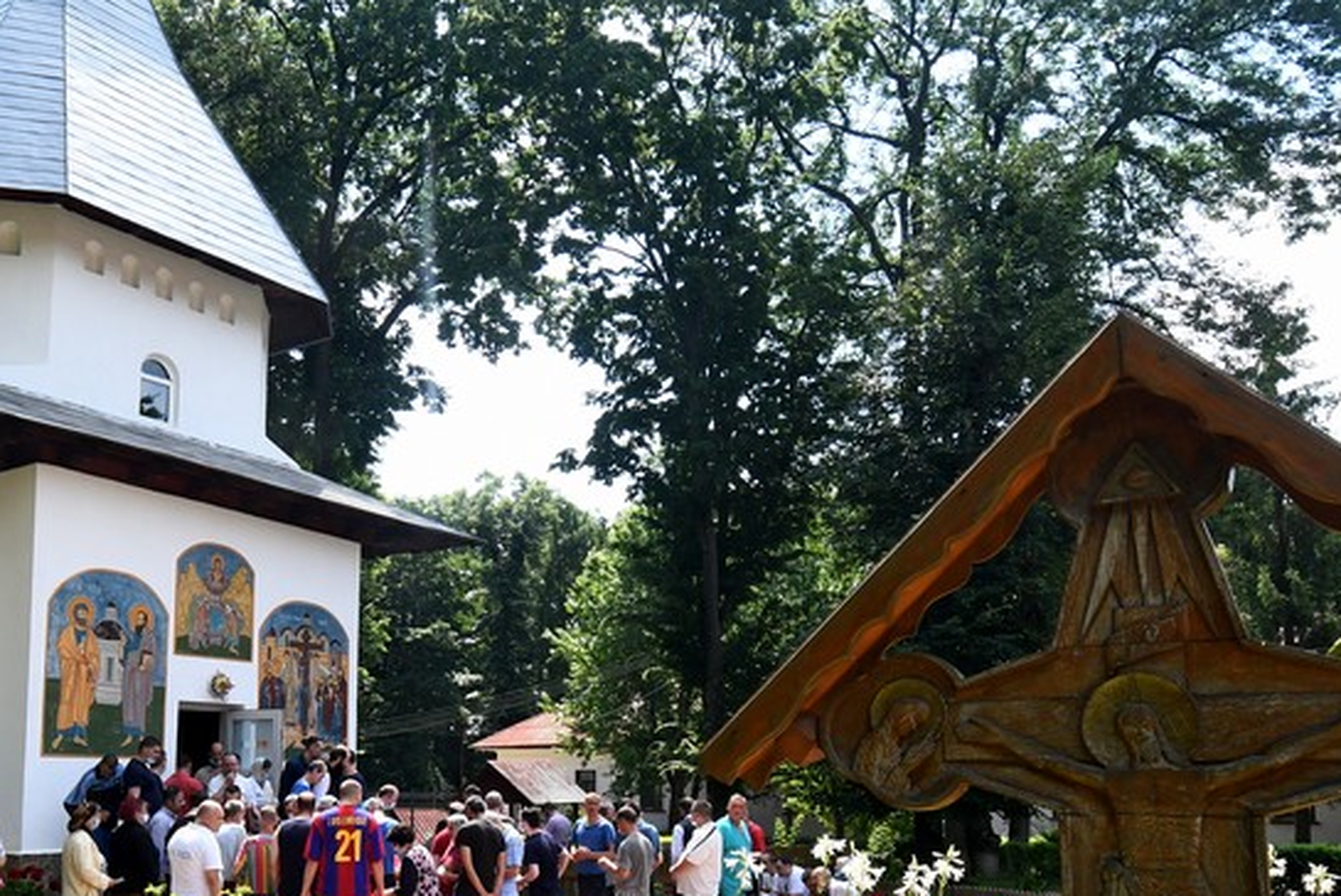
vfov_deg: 39.4
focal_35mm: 33
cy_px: 613
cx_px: 468
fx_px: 1230
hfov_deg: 56.2
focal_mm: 10
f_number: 9
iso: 200
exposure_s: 1/100
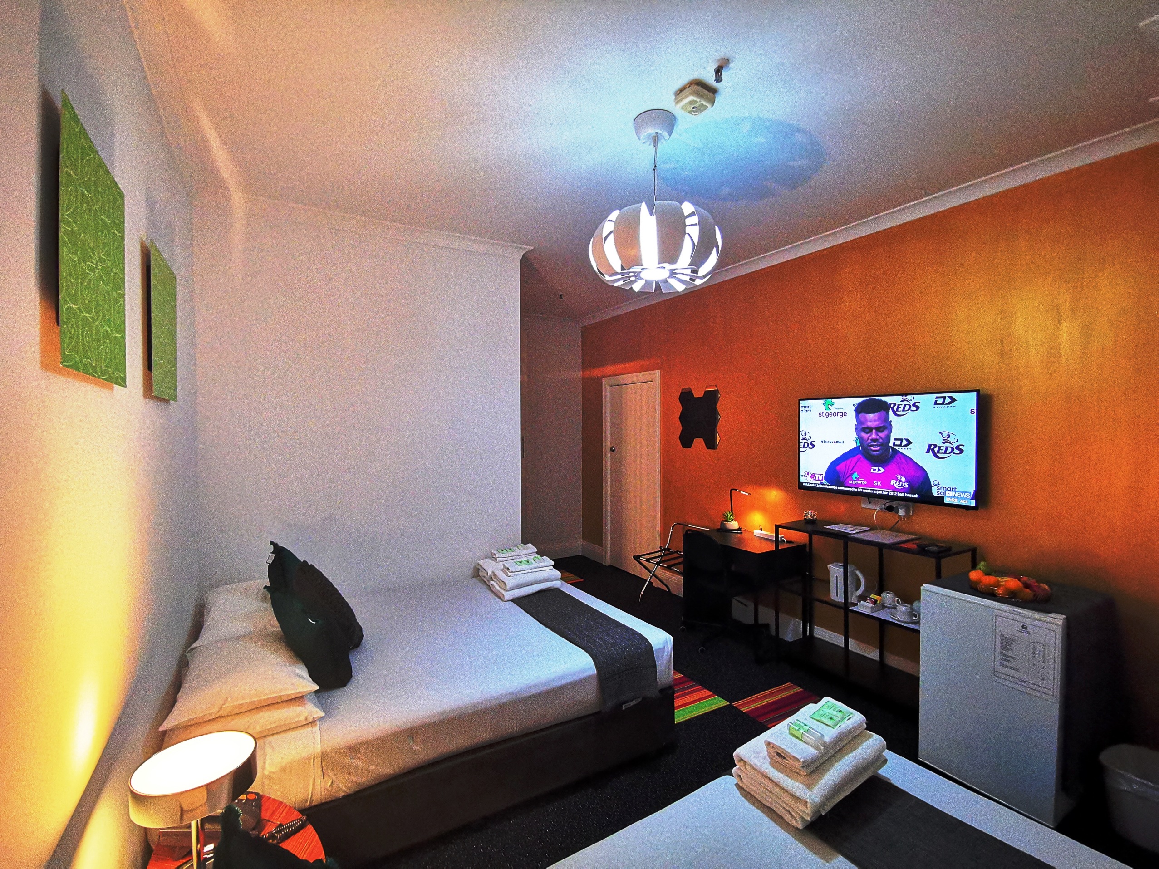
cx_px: 580
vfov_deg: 78.1
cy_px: 434
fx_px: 536
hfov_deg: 94.5
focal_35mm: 16
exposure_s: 3
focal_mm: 2.35
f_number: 2.2
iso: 400
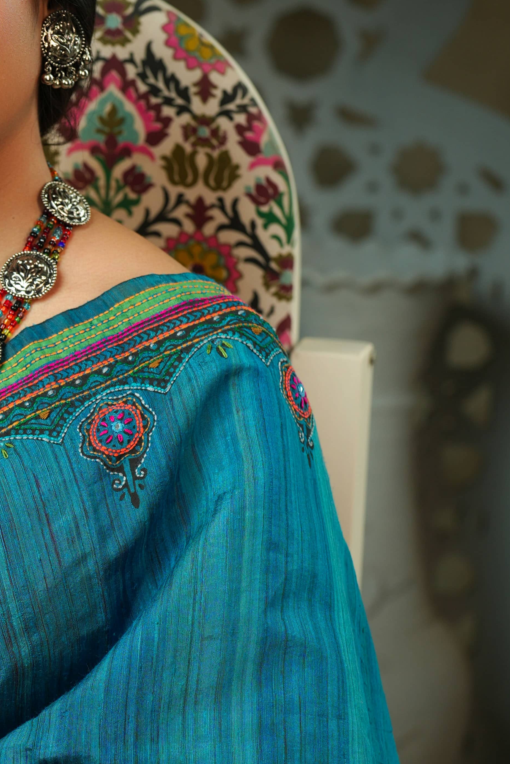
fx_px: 2677
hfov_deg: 10.7
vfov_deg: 16.2
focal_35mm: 126
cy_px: 478
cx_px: -54
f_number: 3.5
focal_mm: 50
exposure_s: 1/125
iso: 160
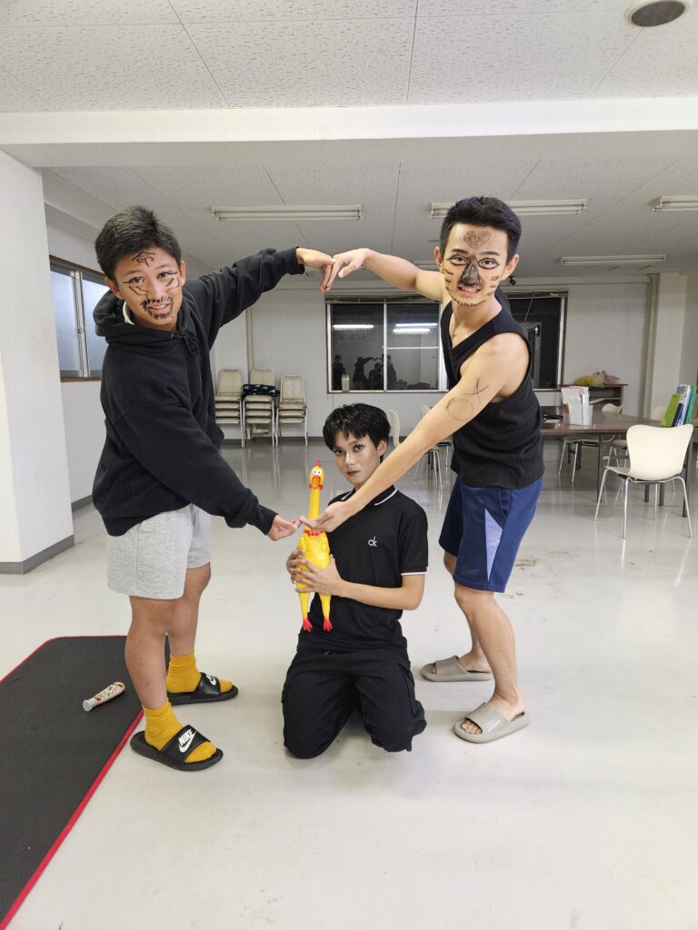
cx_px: 349
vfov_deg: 73.9
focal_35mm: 23
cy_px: 465
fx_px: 618
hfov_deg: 58.9
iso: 800
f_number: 1.8
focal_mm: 5.4
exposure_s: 1/120
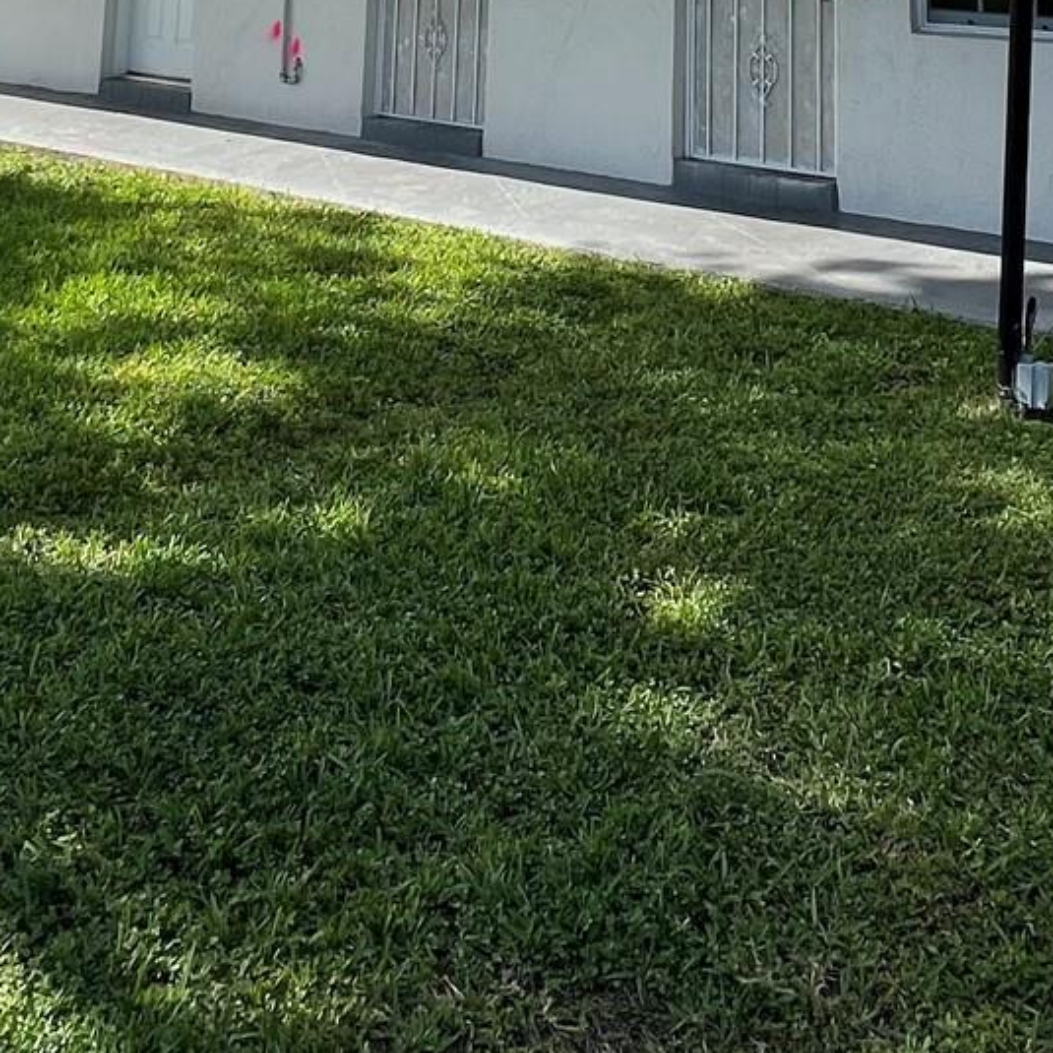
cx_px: 545
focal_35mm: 44
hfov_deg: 38.3
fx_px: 1514
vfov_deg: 29.7
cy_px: -358
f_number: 1.8
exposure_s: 1/1410
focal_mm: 1.57
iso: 32
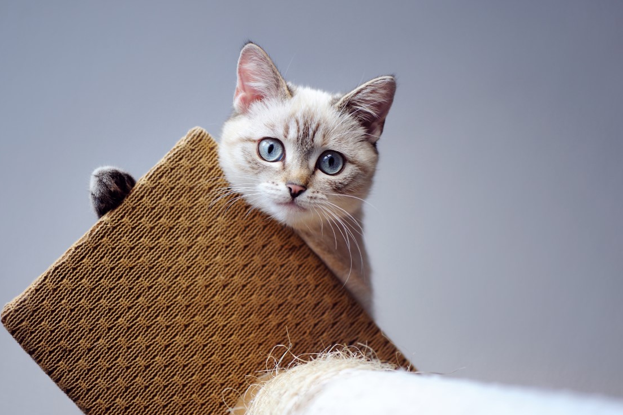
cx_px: 316
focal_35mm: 110
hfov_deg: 18.6
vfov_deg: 12.4
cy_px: 208
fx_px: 1902
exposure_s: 1/200
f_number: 3
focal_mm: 105
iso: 500
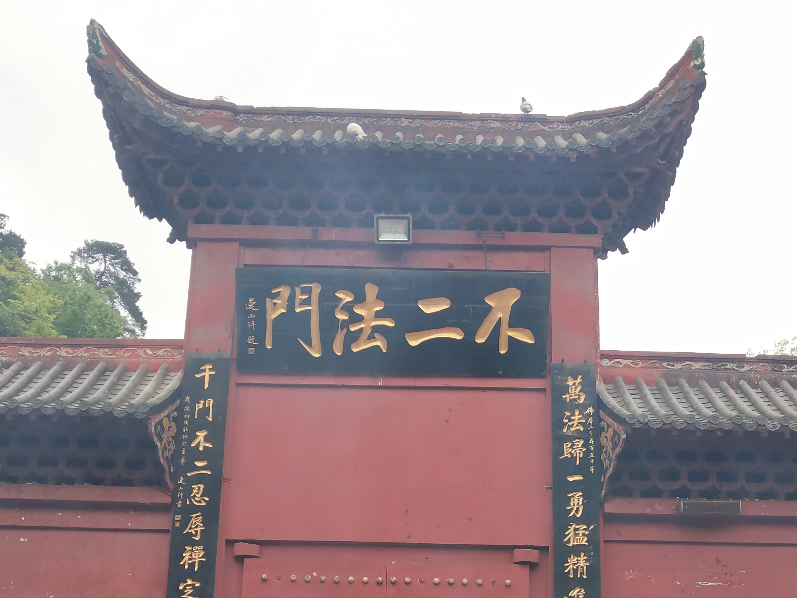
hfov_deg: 37.5
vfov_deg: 28.1
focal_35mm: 51
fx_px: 1174
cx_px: 435
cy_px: 460
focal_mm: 3.95
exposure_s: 1/200
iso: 121
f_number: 1.8
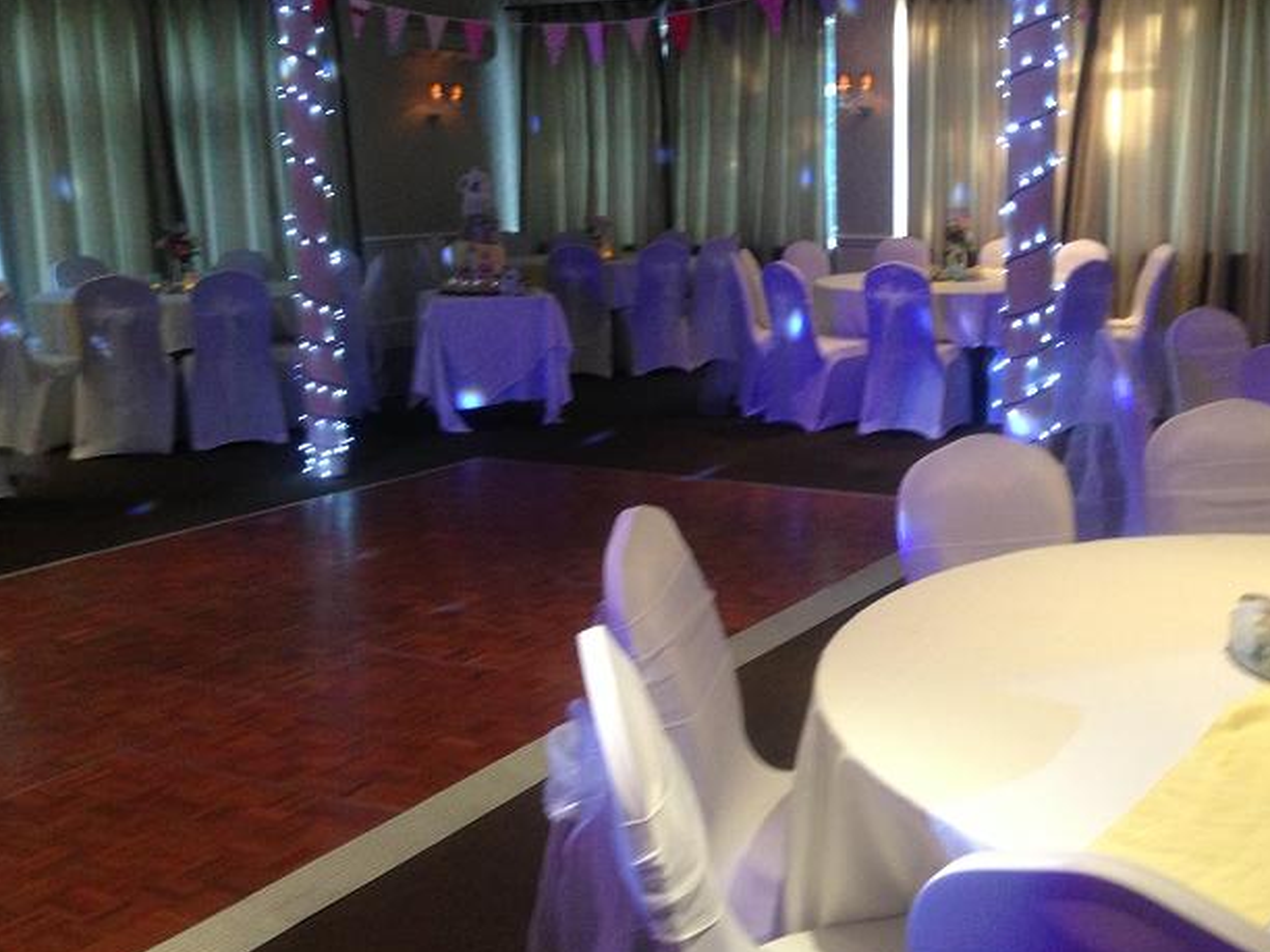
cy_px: 419
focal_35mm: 44
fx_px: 1614
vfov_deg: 32.8
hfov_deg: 42.6
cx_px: 797
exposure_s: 1/20
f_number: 2.4
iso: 200
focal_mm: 4.13
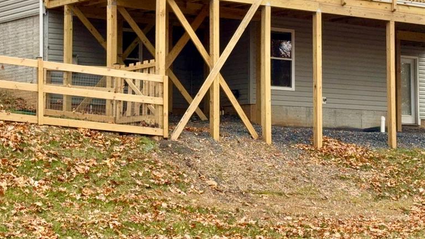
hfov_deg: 21.8
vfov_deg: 12.3
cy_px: 68
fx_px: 1104
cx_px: 243
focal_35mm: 98
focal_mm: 6.76
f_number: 1.78
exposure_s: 1/243
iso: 100
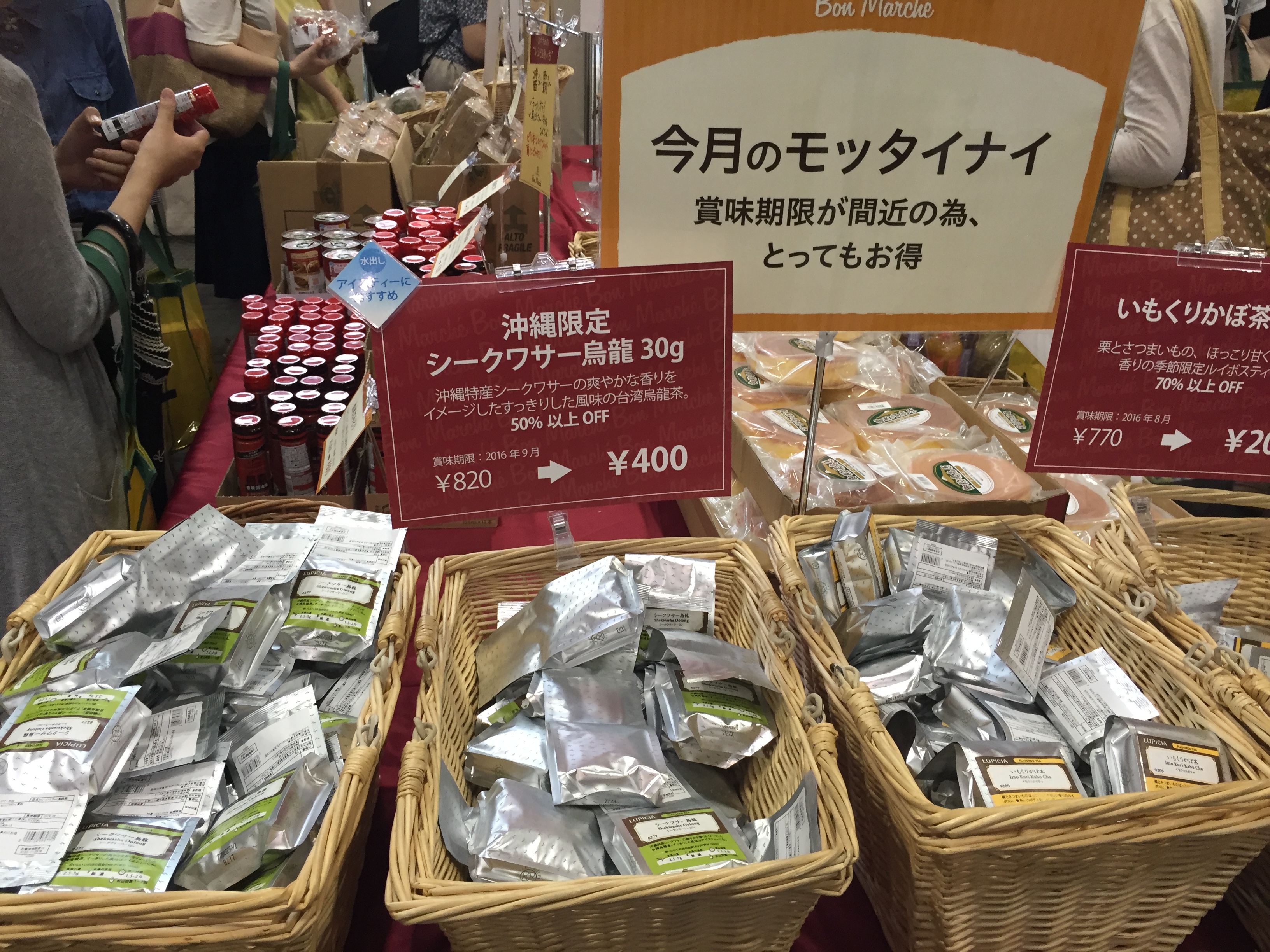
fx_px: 1064
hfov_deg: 61.7
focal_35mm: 29
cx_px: 635
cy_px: 476
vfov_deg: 48.2
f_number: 2.2
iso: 100
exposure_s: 1/30
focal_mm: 4.15
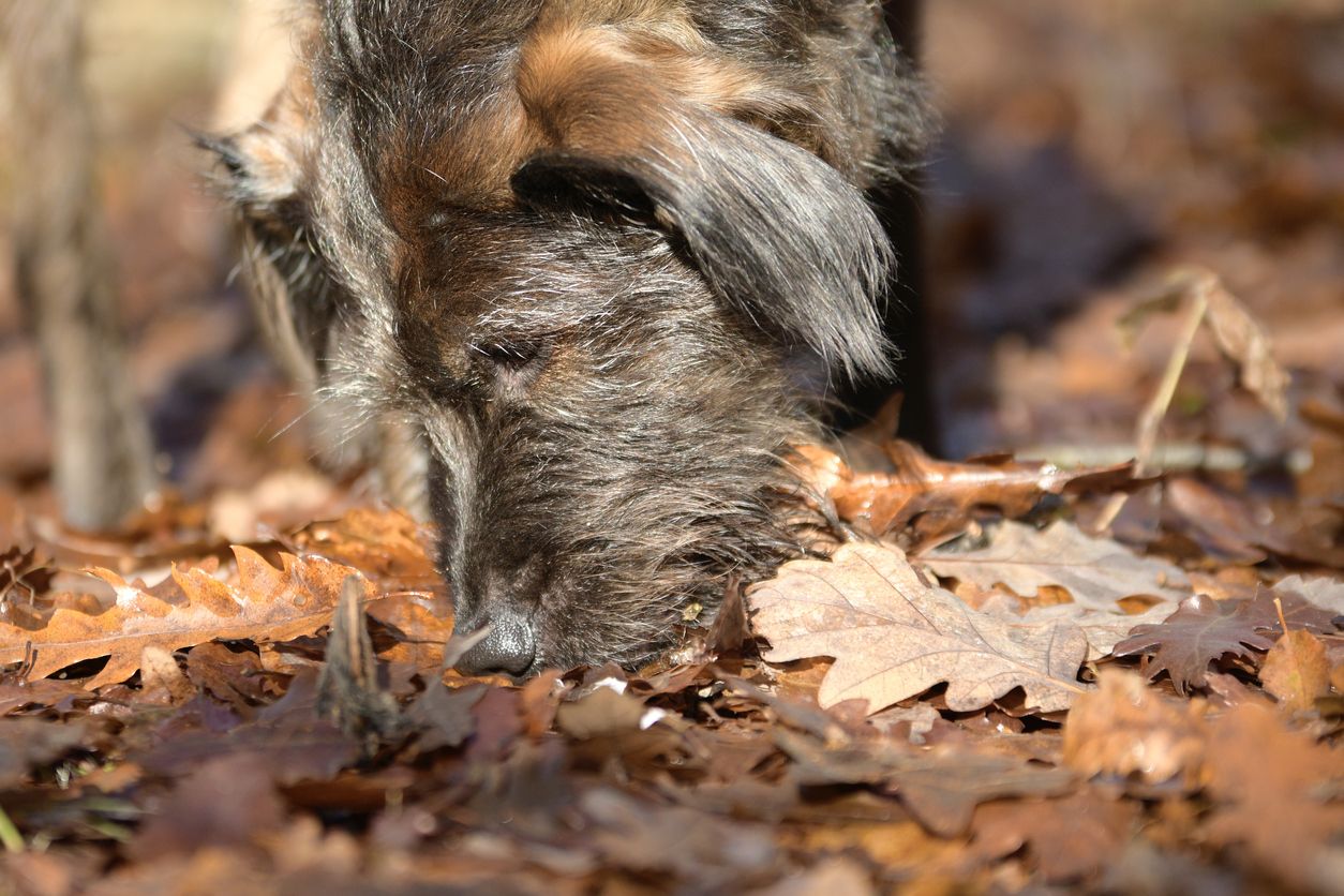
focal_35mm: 210
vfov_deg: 6.5
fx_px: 7839
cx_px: 672
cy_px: 448
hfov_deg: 9.8
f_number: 3.2
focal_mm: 140
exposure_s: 1/1600
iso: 400
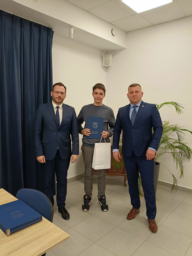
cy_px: 128
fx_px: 192
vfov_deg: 67.3
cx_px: 96
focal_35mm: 26
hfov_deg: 53.1
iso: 500
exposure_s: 1/100
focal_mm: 4.84
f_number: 1.88
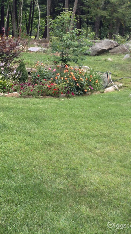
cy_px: 57
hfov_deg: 20.2
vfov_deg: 35.2
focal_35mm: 58
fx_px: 358
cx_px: 9
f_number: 2.4
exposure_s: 1/273
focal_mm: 4.28
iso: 50
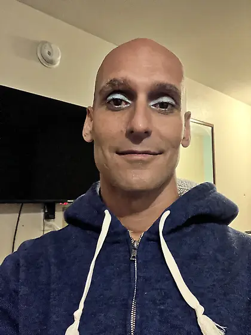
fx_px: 309
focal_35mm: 32
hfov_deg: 44.2
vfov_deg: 56.8
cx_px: 126
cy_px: 168
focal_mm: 2.87
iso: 1250
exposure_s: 1/15
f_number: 2.2
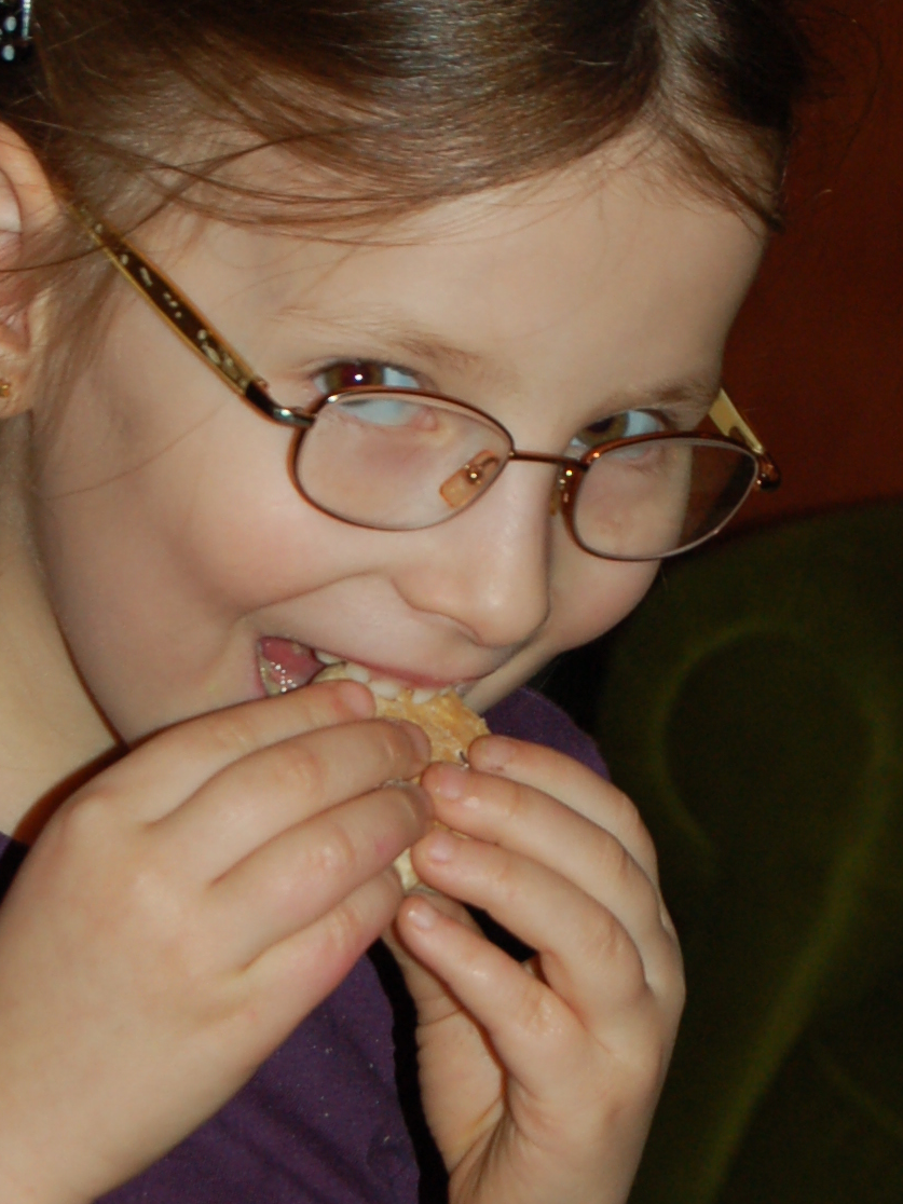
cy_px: 649
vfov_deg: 9.8
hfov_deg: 7.3
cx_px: 633
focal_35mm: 202
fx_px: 7026
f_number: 5.6
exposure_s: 1/60
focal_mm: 52
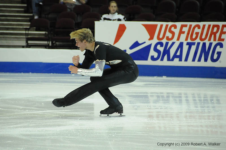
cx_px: 113
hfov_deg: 6.9
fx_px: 1881
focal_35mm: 300
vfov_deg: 4.6
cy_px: 75
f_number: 5.6
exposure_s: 1/800
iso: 3200
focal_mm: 200
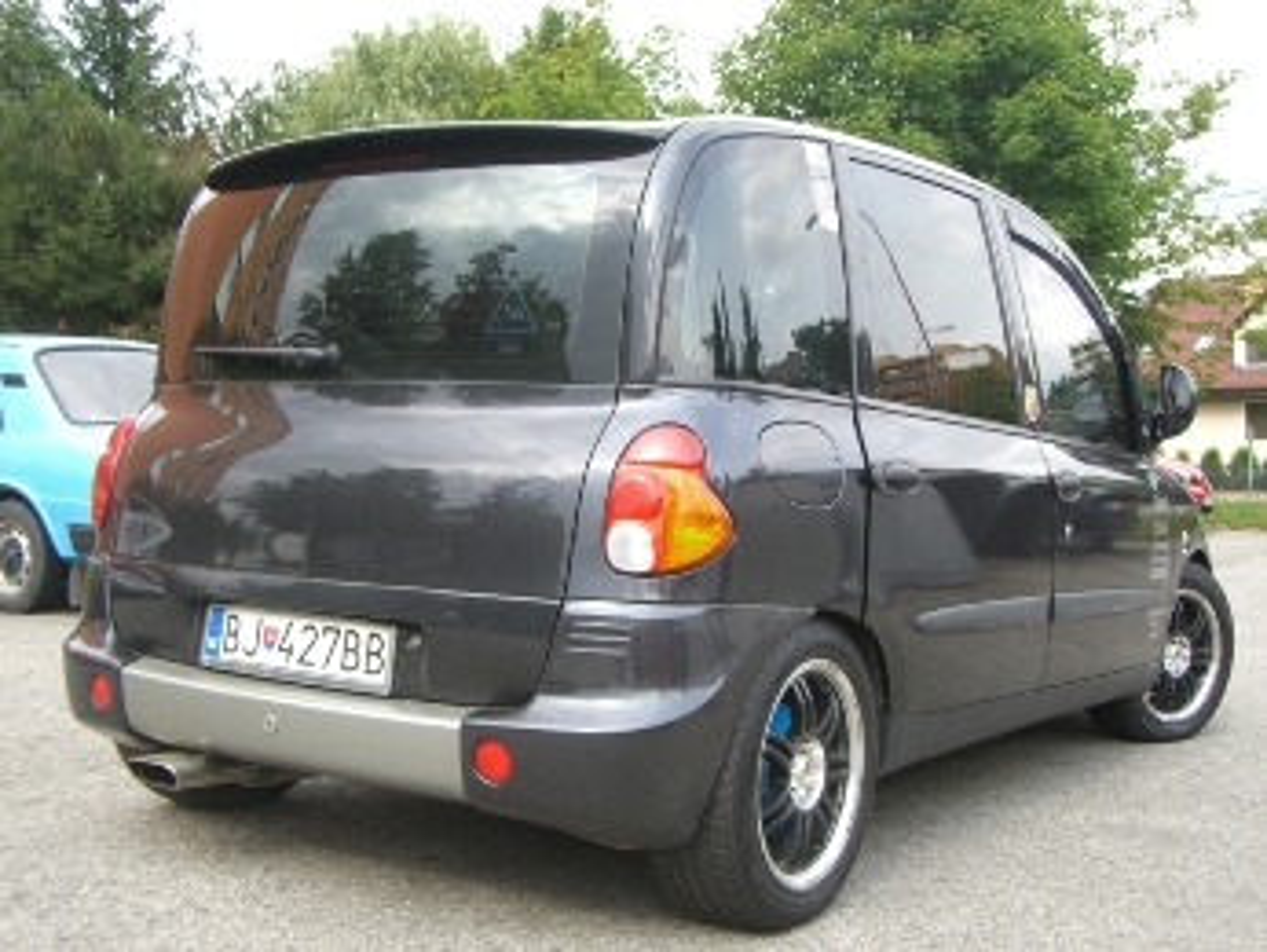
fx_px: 1721
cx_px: 634
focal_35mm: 47
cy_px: 476
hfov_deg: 40.4
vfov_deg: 30.9
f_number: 3
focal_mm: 7.6
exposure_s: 1/200
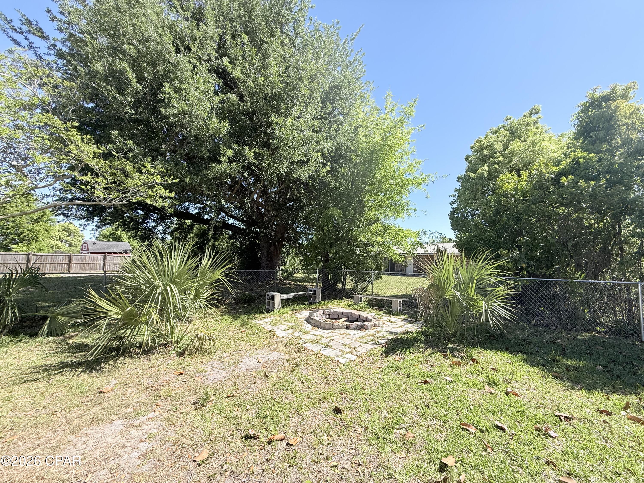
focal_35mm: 14
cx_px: 322
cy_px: 242
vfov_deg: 85.7
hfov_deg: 102.1
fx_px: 260
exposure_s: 1/876
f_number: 2.2
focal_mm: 2.22
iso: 50
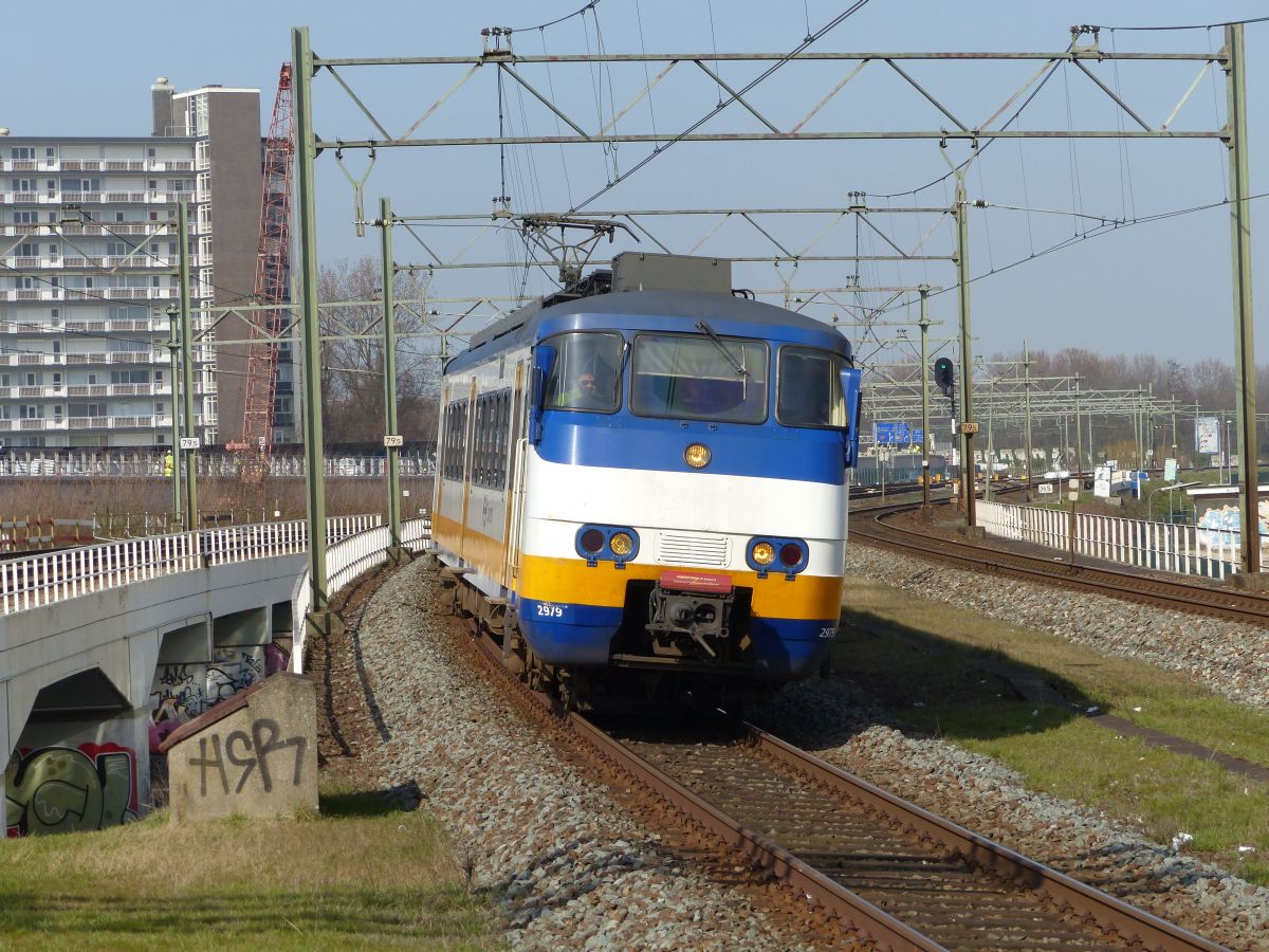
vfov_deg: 11.8
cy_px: 476
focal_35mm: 126
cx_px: 634
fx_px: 4619
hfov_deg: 15.6
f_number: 4
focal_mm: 22.6
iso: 100
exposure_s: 1/1000
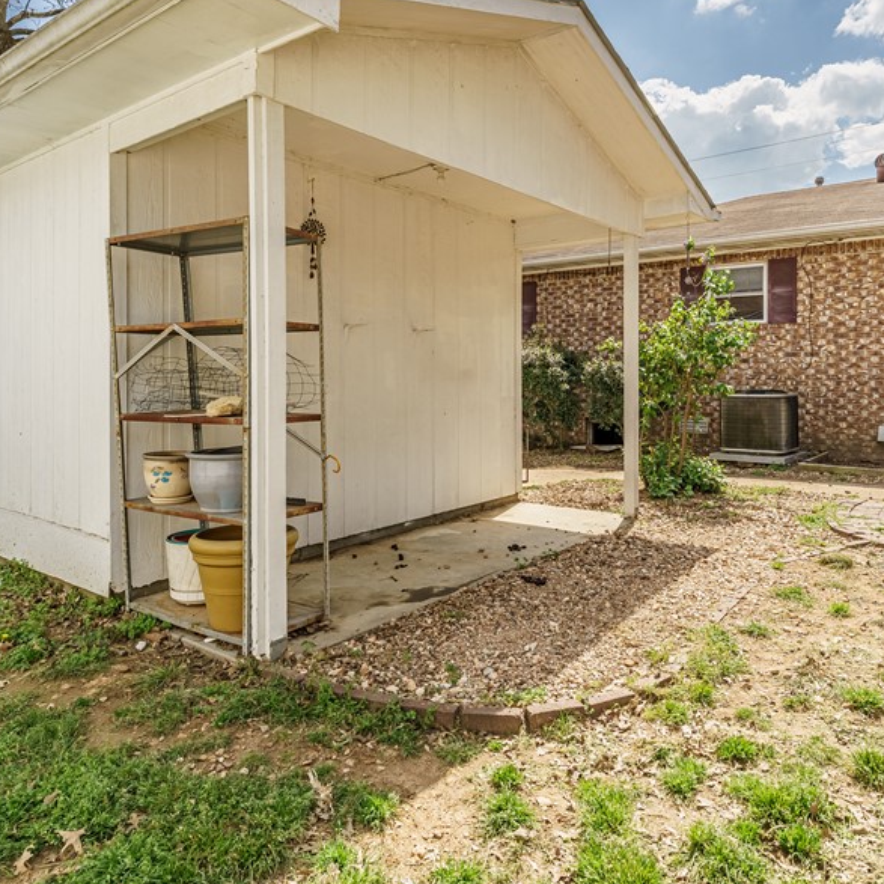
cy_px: 481
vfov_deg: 69.5
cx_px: 486
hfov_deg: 69.5
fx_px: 636
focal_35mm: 22
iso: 200
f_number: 7.1
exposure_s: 1/3200
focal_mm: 14
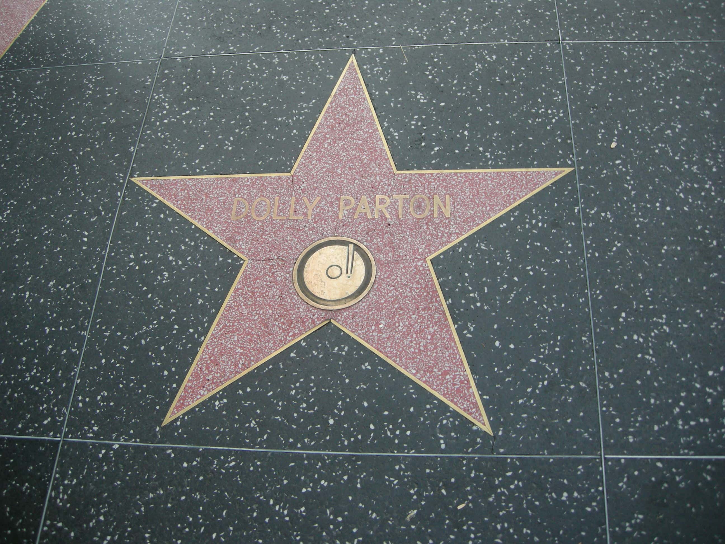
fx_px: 754
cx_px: 362
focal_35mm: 36
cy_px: 272
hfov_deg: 51.4
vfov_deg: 39.7
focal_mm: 7.5
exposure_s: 1/52.4
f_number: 2.7
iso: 127
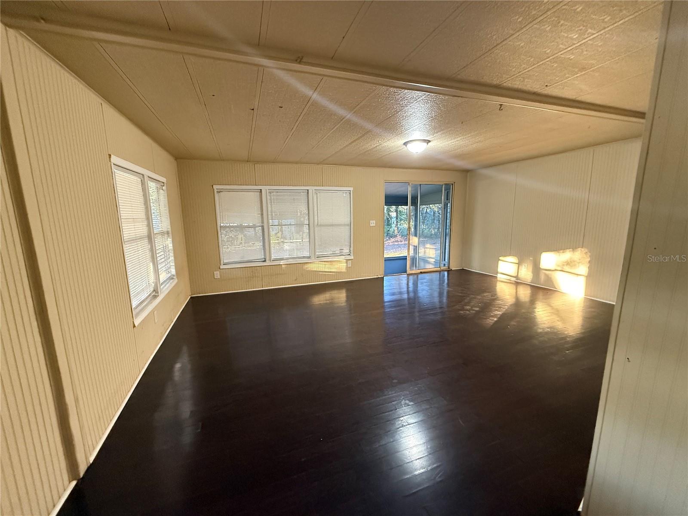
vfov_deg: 85.7
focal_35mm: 14
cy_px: 258
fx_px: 278
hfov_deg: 102.1
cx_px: 344
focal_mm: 2.22
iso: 800
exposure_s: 1/60
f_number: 2.2
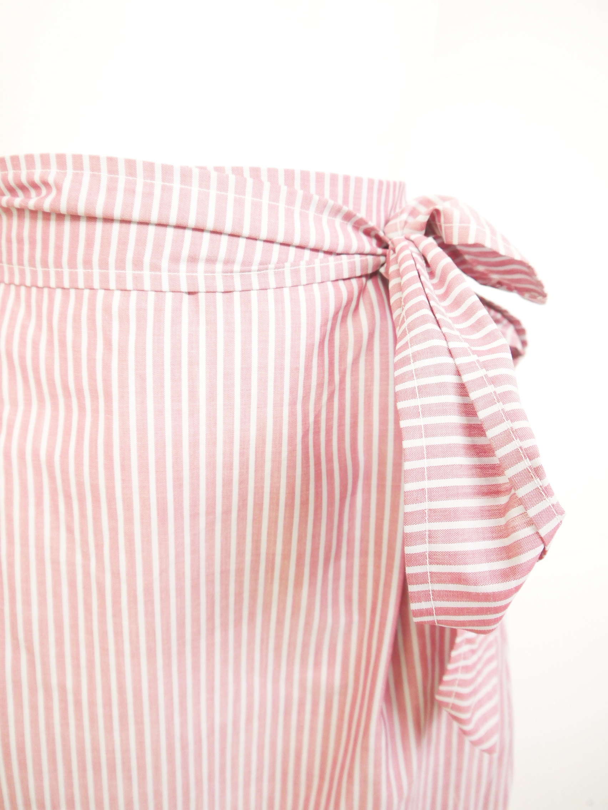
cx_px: 304
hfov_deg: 49.7
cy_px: 405
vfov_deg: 63.4
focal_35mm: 28
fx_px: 656
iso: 1600
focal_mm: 14
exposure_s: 1/60
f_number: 3.5
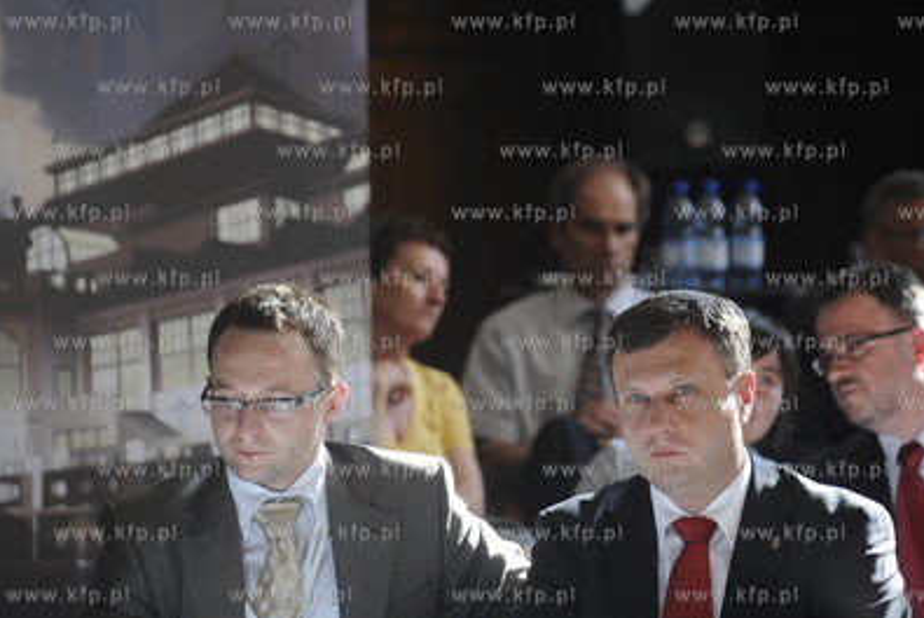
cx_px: 463
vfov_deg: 7.4
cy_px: 309
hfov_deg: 11.0
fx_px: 4803
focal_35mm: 187
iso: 800
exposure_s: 1/160
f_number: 5
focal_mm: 185
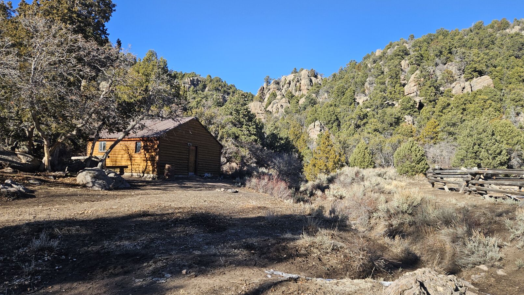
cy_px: 171
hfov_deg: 71.9
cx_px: 265
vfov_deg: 44.2
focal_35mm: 26
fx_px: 361
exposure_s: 1/1286
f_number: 1.8
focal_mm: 5.4
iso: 40
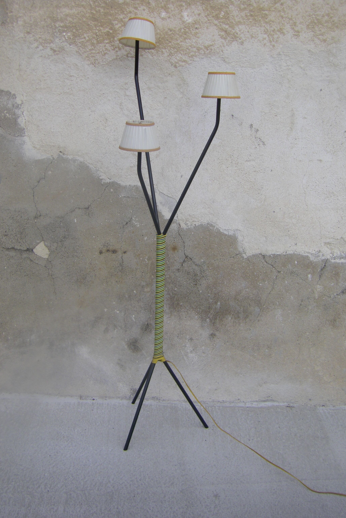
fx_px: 605
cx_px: 165
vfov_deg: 46.4
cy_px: 243
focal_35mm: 42
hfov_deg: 31.9
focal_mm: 6.3
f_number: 3.5
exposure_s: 1/160
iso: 64
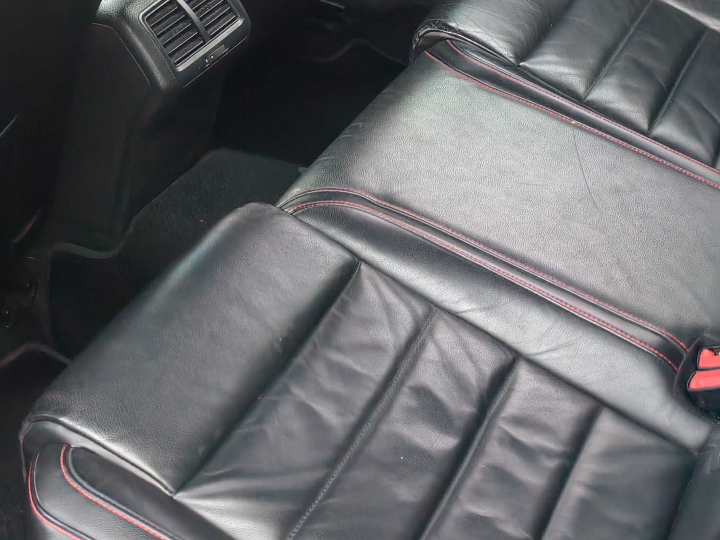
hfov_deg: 30.2
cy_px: 18
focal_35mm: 64
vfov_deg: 22.2
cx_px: 442
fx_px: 1331
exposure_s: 1/105
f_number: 1.57
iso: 71
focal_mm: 6.54
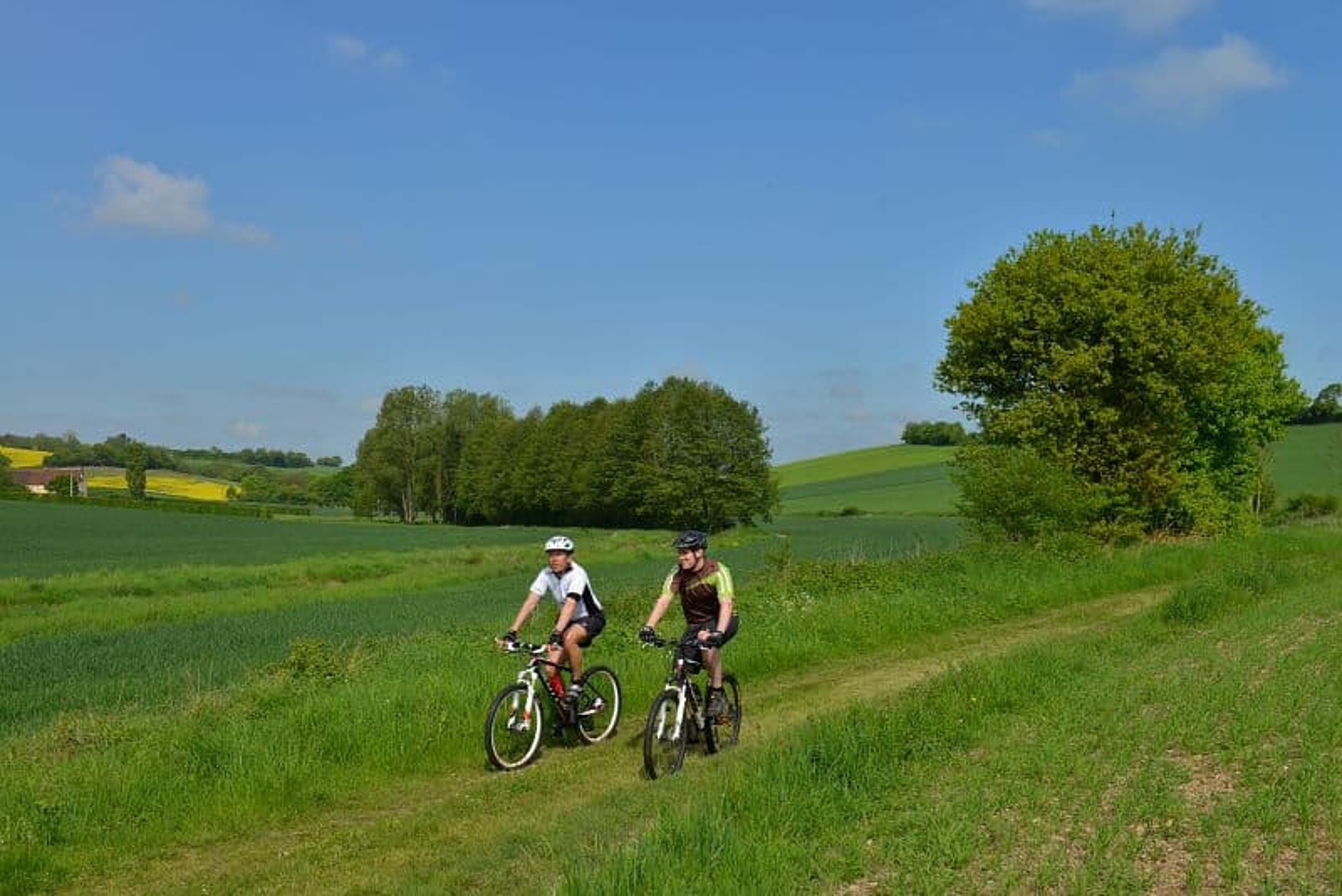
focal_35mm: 34
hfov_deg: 55.8
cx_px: 671
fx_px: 1268
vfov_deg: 38.9
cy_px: 448
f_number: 14
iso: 100
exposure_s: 1/160
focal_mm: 34
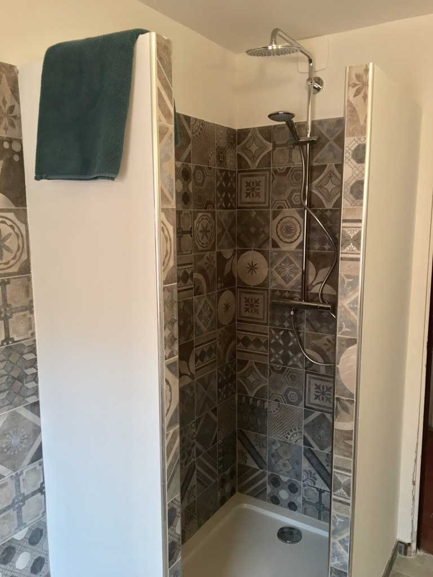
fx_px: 484
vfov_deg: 61.7
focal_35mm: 29
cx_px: 216
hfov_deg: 48.2
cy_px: 288
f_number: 2.2
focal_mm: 4.15
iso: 100
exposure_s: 1/33
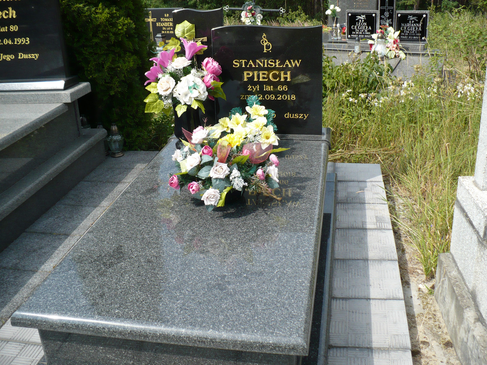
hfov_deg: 50.1
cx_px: 244
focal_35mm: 37
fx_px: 521
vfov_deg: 38.7
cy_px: 182
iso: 100
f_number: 2.8
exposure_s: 1/800
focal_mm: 6.1
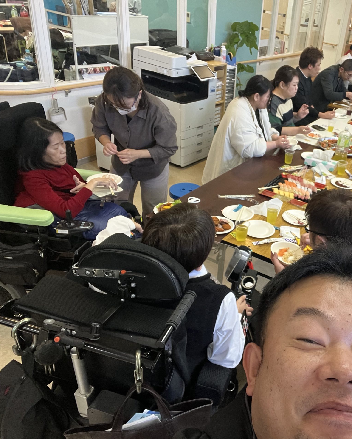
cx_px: 291
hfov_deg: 45.6
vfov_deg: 58.8
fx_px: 391
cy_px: 220
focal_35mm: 30
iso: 160
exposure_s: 1/60
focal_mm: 2.71
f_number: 2.2
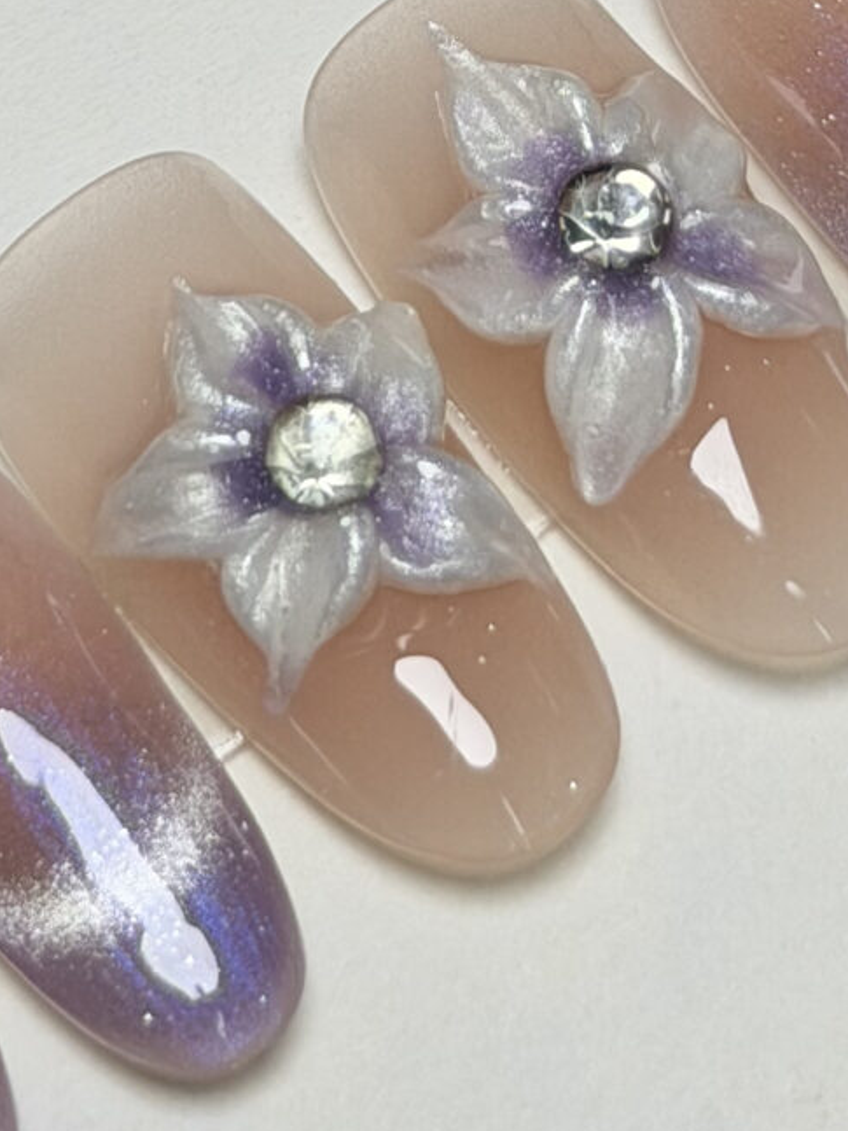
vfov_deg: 10.2
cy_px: -301
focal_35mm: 190
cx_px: 318
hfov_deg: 7.8
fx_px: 6208
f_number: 1.78
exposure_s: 1/100
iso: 64
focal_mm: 6.76
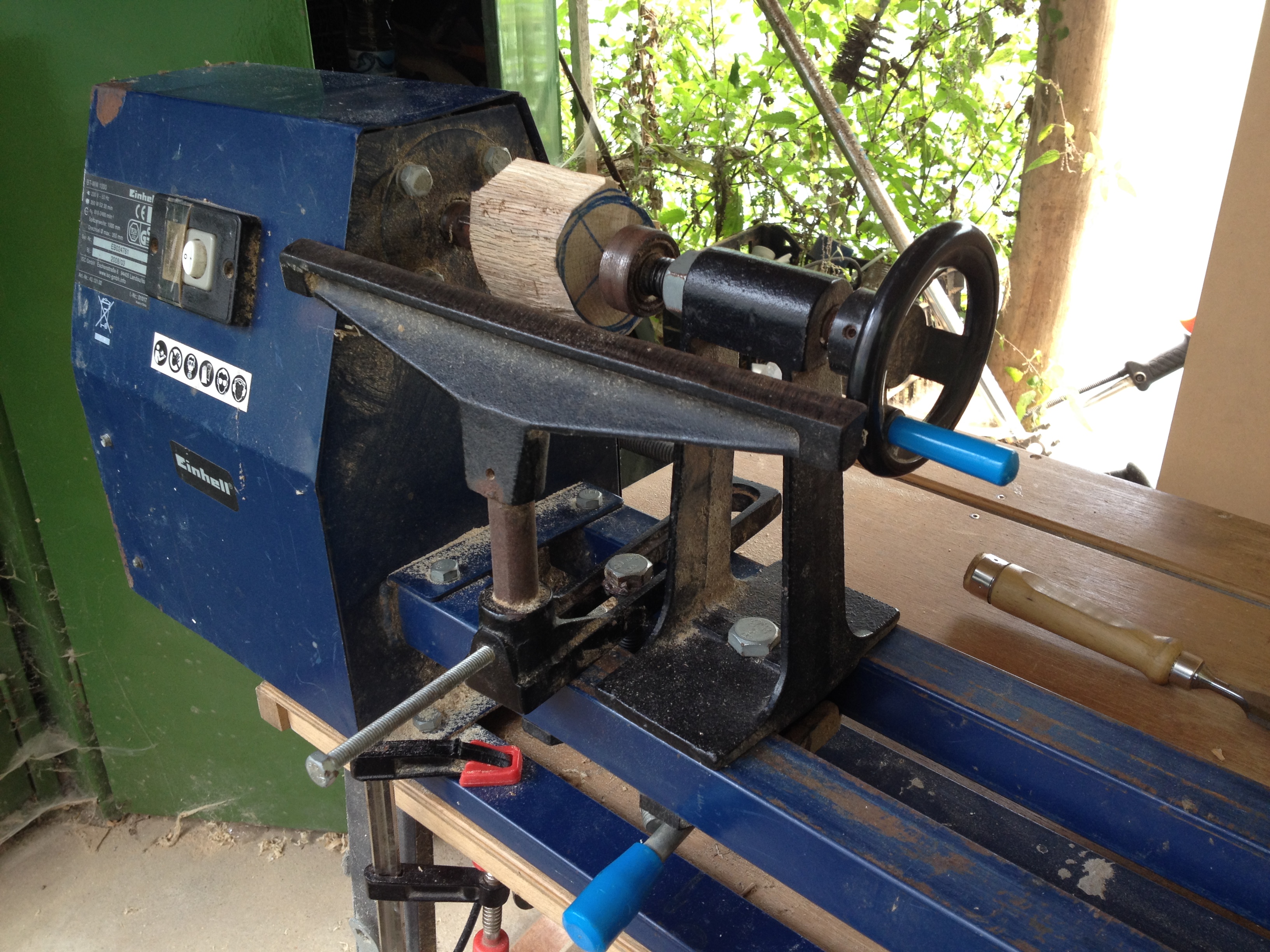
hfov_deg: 52.6
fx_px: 1284
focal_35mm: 35
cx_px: 635
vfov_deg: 40.7
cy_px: 476
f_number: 2.4
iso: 50
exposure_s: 1/30
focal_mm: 4.28
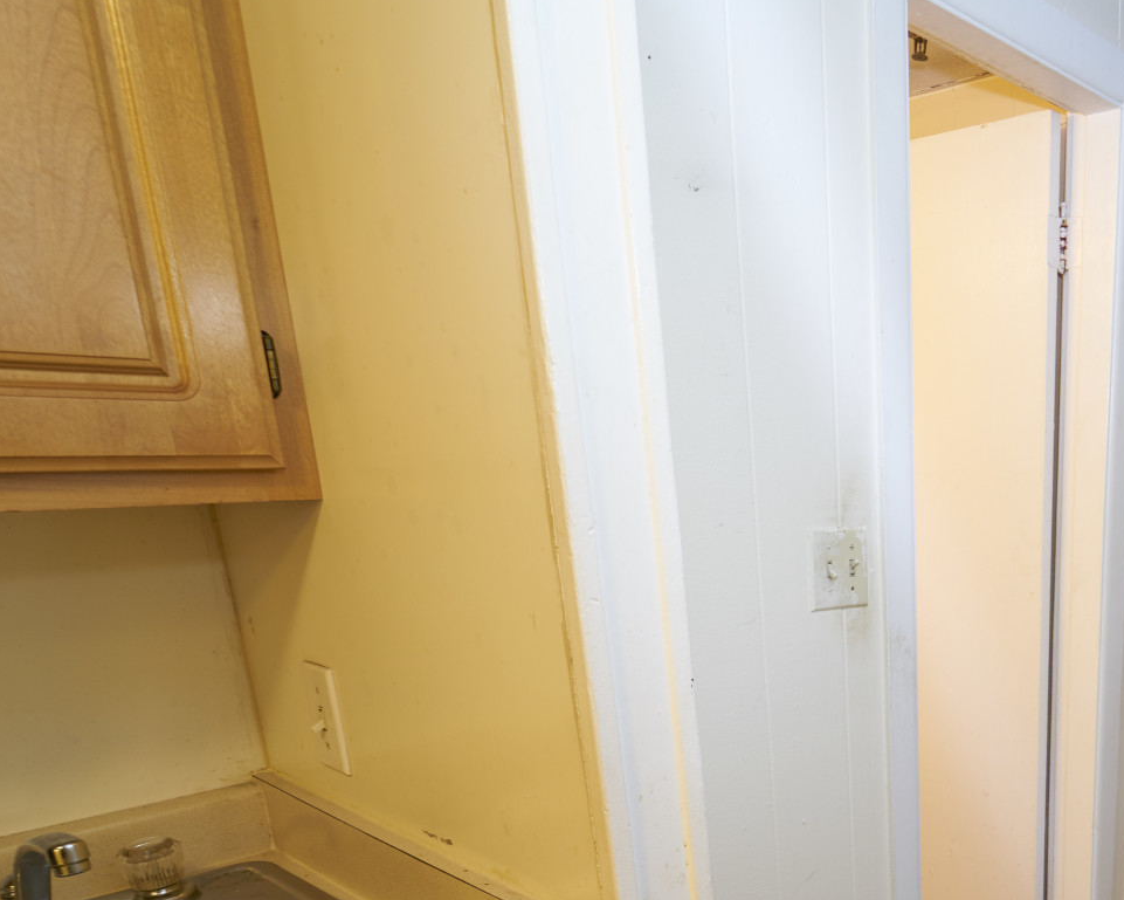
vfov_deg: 47.4
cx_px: 1008
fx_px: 932
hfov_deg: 54.3
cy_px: 774
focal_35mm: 28
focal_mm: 14
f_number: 7.1
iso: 200
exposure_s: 1/3
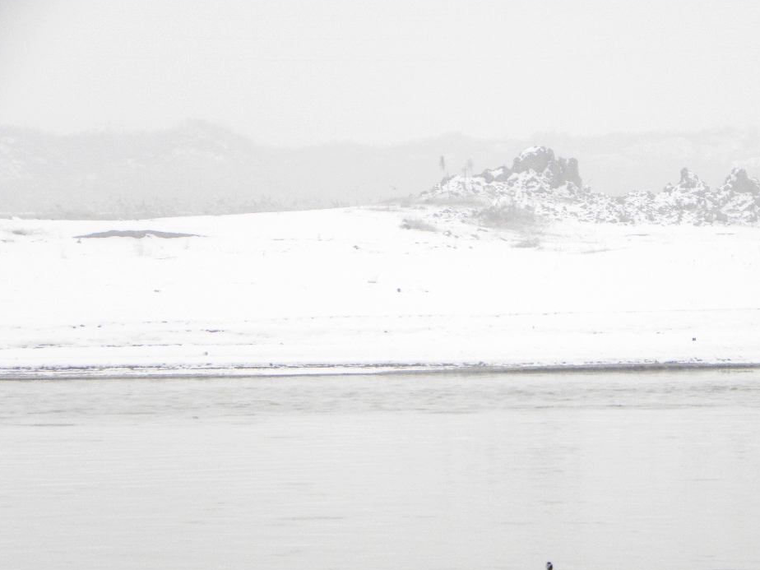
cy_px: 370
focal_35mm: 342
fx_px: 7509
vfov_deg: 4.3
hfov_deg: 5.8
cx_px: 507
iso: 64
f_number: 6.3
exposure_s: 1/370
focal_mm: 44
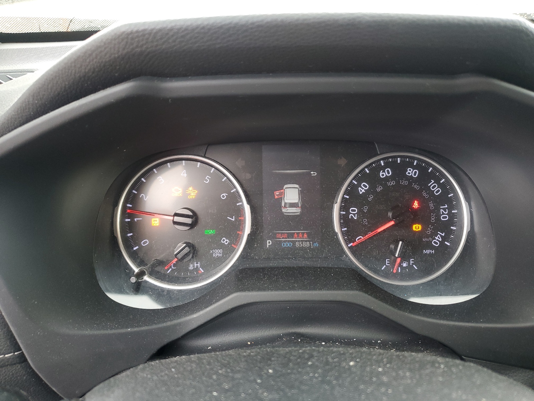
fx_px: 401
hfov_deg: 67.3
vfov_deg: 53.1
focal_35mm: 26
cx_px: 267
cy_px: 200
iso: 101
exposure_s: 1/60.2
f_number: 1.5
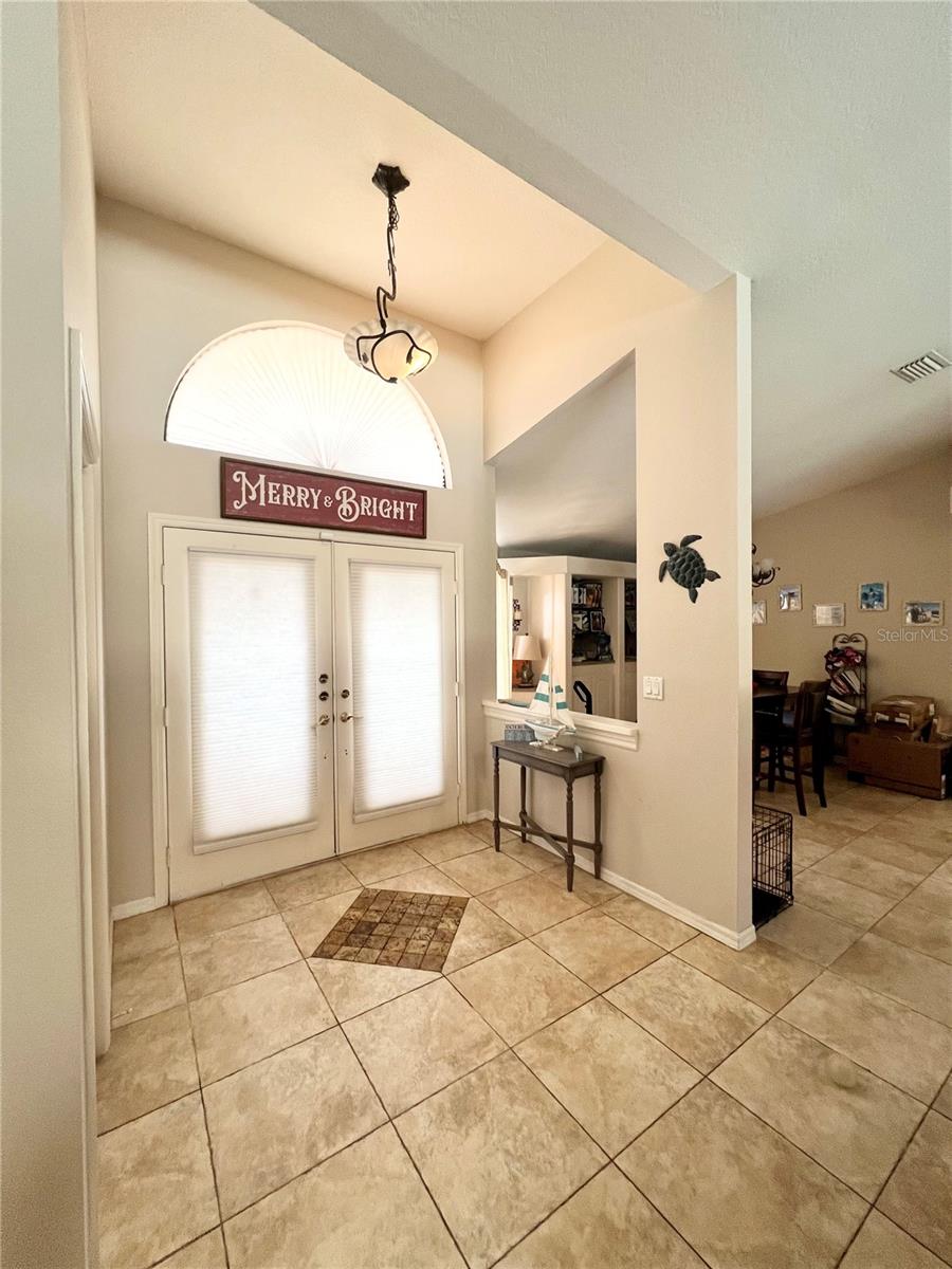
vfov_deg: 106.2
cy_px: 634
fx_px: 477
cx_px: 476
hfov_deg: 89.9
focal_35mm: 13
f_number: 1.8
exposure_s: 1/120
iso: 200
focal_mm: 1.57
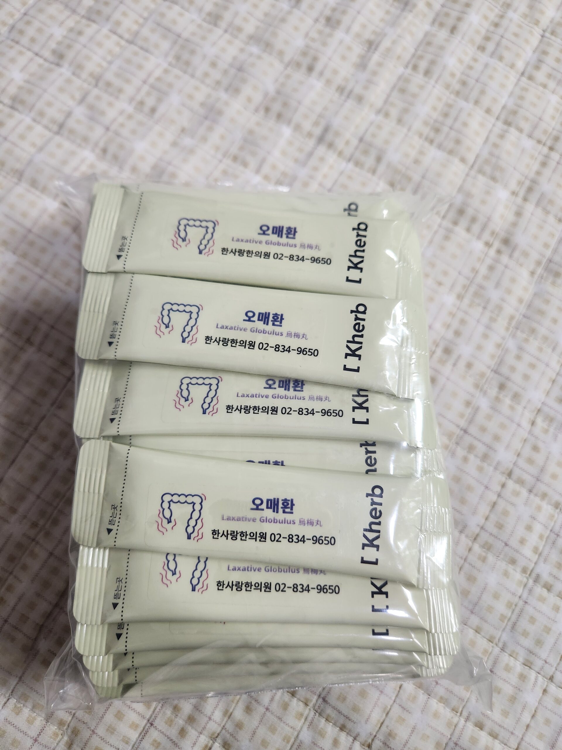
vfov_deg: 73.9
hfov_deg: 58.9
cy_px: 375
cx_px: 281
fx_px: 498
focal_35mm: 23
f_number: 1.8
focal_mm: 5.4
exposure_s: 1/120
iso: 320
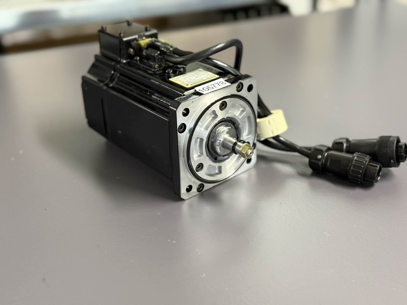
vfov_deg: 30.3
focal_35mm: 48
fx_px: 564
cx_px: 204
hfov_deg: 39.7
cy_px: 152
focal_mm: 6.76
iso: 400
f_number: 1.78
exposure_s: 1/33
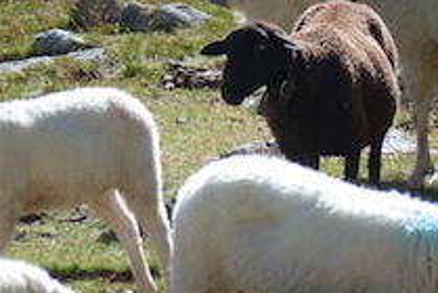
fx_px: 8589
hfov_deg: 2.9
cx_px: 268
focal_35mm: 705
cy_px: 63
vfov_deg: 2.0
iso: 100
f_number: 5.9
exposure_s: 1/200
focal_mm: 63.6
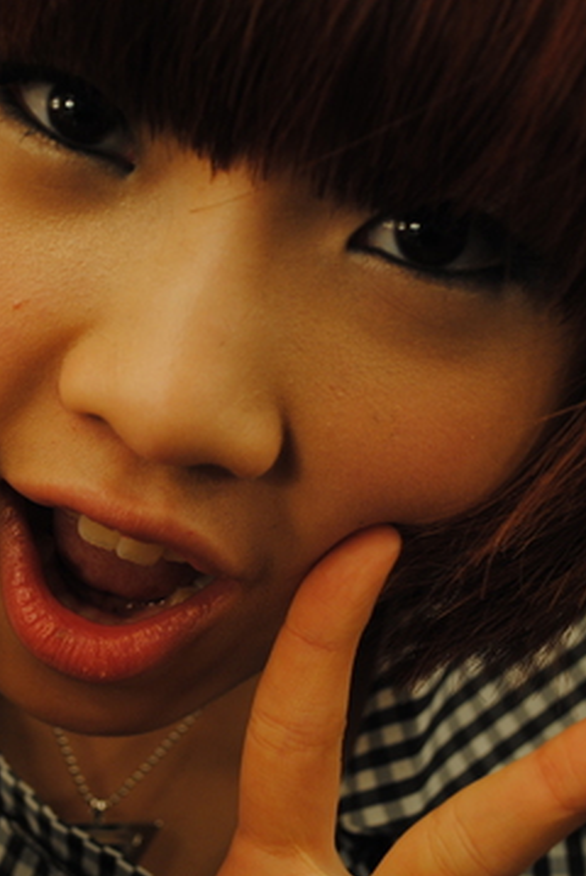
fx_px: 2140
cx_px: 173
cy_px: 475
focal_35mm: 88
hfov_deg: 15.5
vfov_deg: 23.1
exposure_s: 1/30
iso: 200
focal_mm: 35
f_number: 5
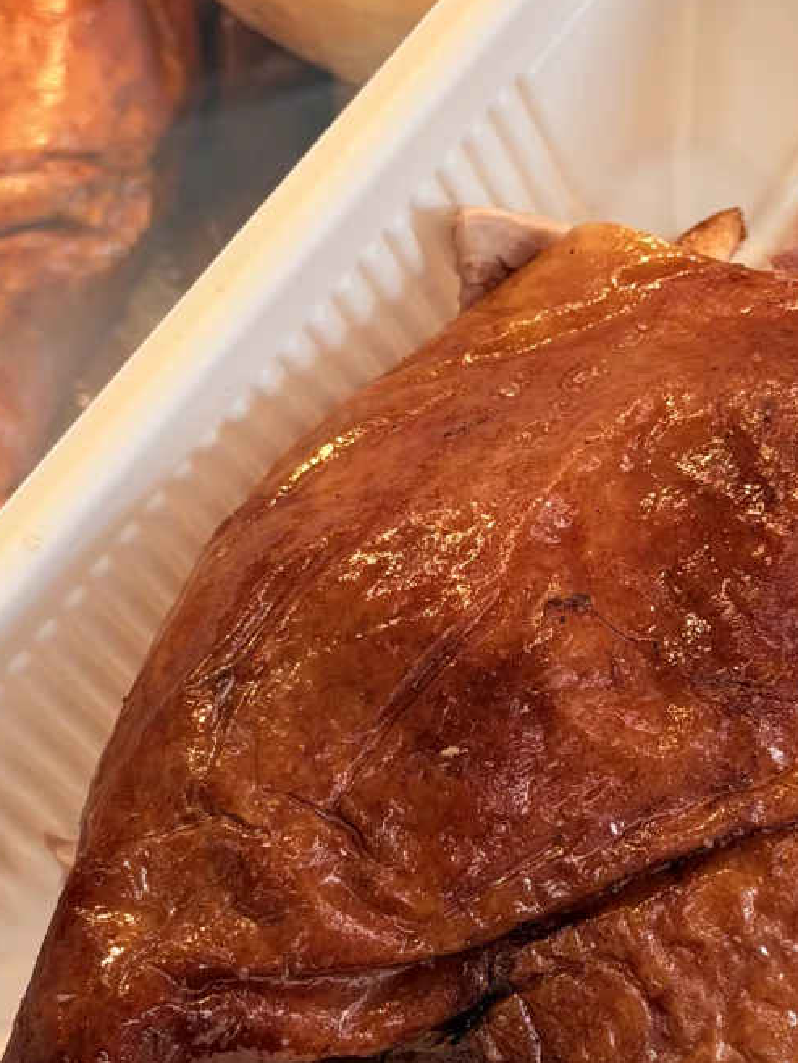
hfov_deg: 14.1
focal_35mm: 105
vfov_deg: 18.7
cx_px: 528
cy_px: 628
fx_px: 3225
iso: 64
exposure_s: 1/255
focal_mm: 6.76
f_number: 1.78
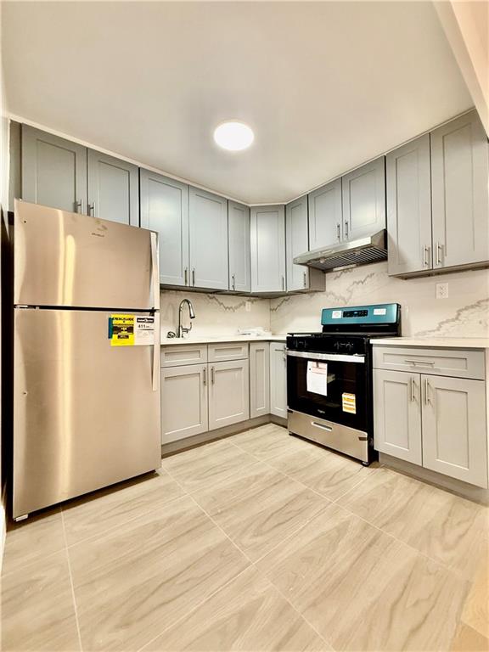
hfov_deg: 85.7
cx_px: 244
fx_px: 264
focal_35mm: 14
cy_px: 326
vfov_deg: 102.1
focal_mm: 2.22
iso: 200
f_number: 2.2
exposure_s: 1/60
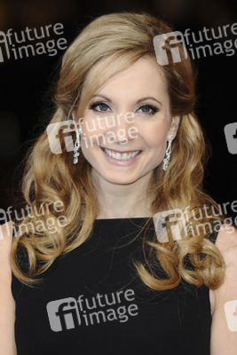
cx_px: 118
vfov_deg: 6.9
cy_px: 178
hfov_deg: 4.6
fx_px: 2960
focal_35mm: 300
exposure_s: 1/200
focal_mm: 200
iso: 320
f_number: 4.5
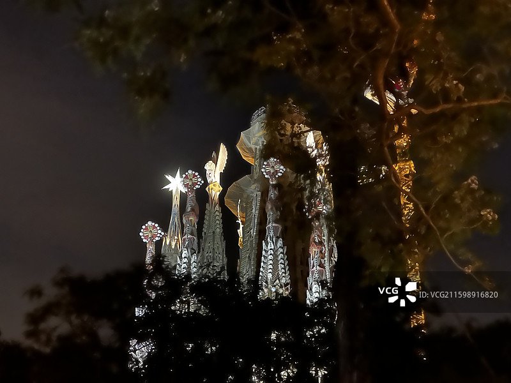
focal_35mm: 77
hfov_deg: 25.3
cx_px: 256
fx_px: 1137
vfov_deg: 19.1
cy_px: 192
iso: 1600
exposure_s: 1/4
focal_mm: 9
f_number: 2.8
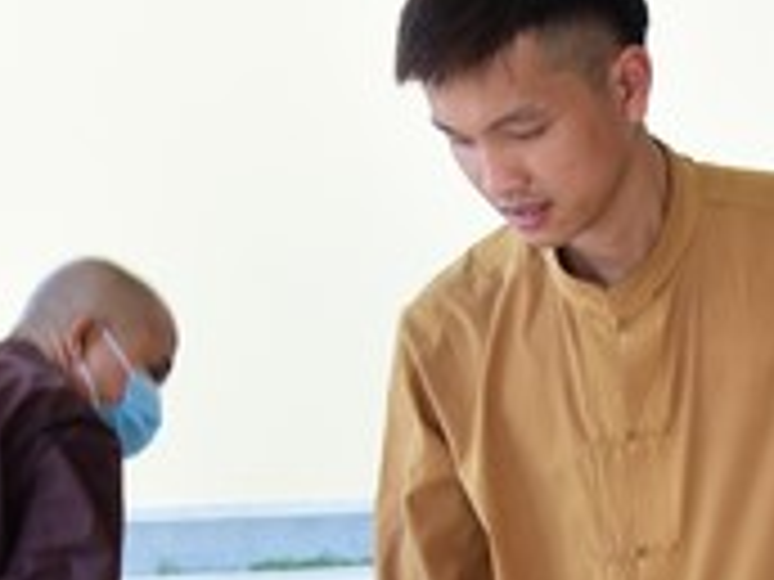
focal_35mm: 145
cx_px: 742
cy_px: 647
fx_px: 3242
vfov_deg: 10.1
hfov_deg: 13.5
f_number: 5.6
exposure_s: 1/80
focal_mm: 40
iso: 500
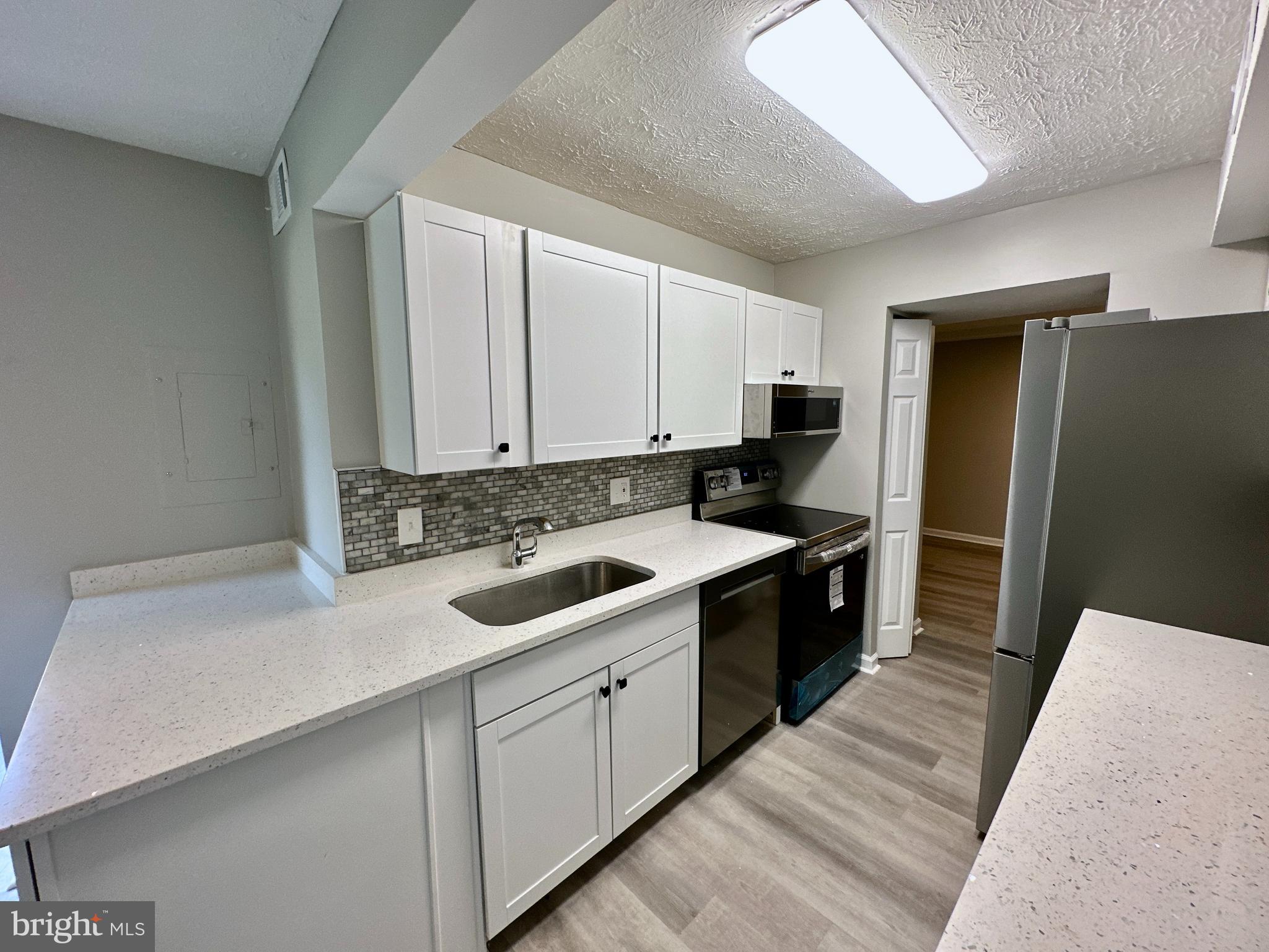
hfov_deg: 102.1
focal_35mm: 14
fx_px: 513
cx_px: 634
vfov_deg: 85.7
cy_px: 476
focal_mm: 2.22
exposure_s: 1/60
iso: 80
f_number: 2.2
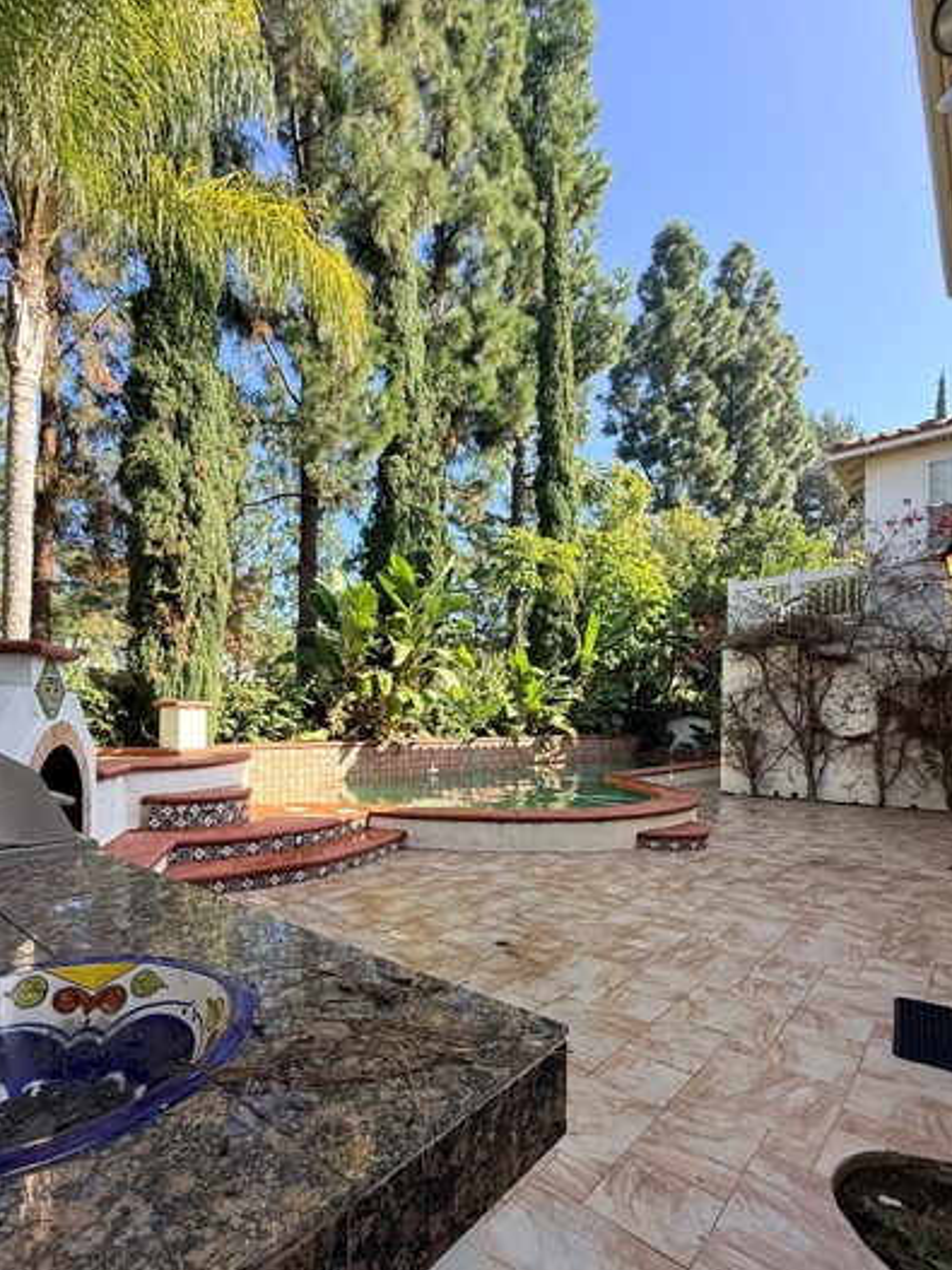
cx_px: 419
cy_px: 730
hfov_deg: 74.4
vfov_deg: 90.4
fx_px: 624
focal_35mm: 17
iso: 64
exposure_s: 1/427
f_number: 2.2
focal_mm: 2.22
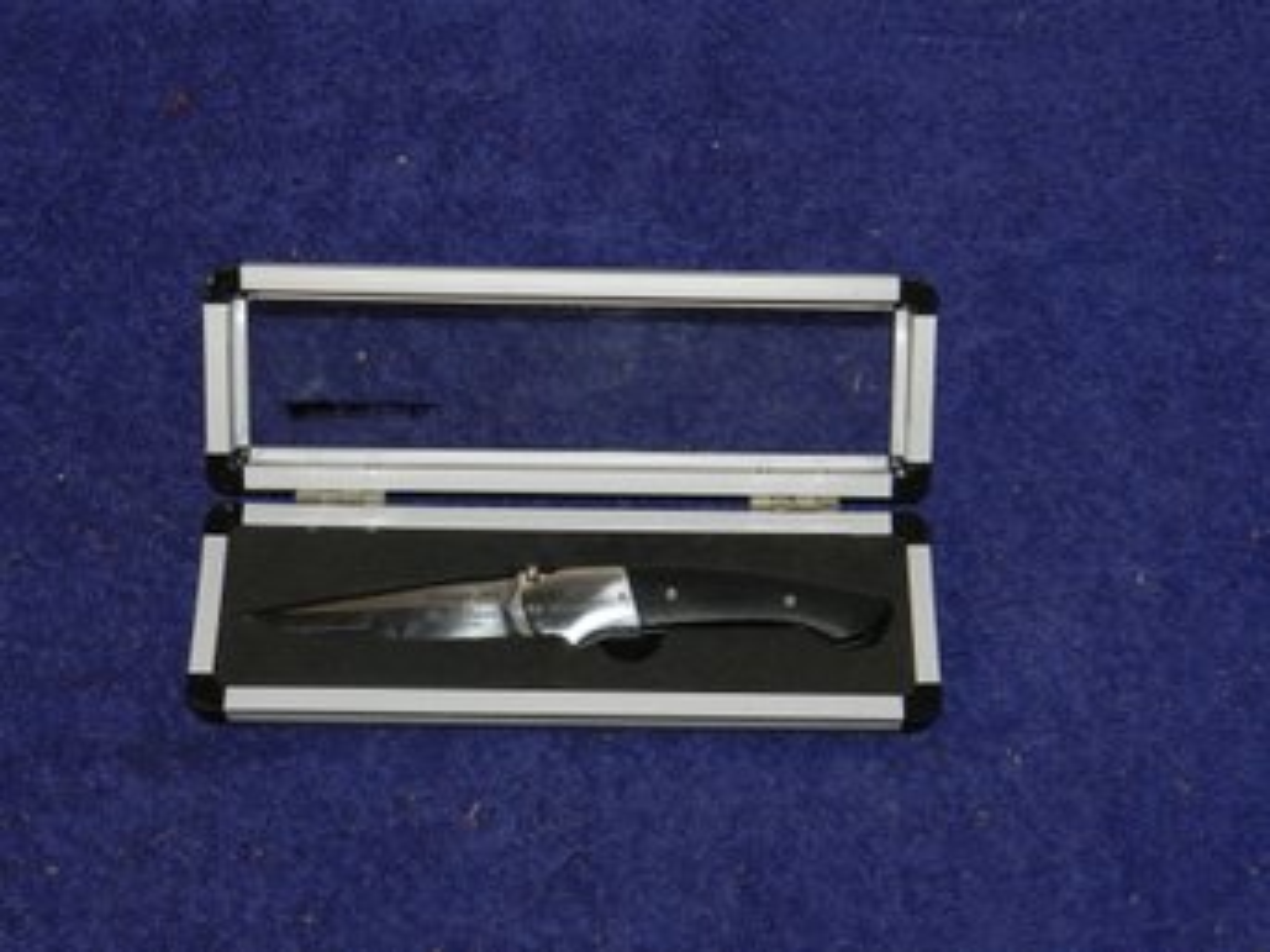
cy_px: 476
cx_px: 635
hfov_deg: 36.2
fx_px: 1944
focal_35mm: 53
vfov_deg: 27.5
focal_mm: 9.4
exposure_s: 1/30
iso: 200
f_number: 4.4
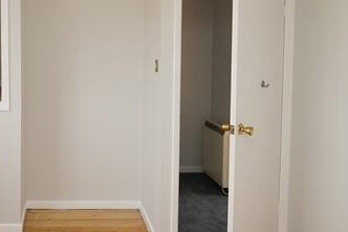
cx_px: 75
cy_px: 69
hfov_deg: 49.2
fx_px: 358
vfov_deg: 35.5
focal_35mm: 37
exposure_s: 1/60
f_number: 4
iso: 200
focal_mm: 12
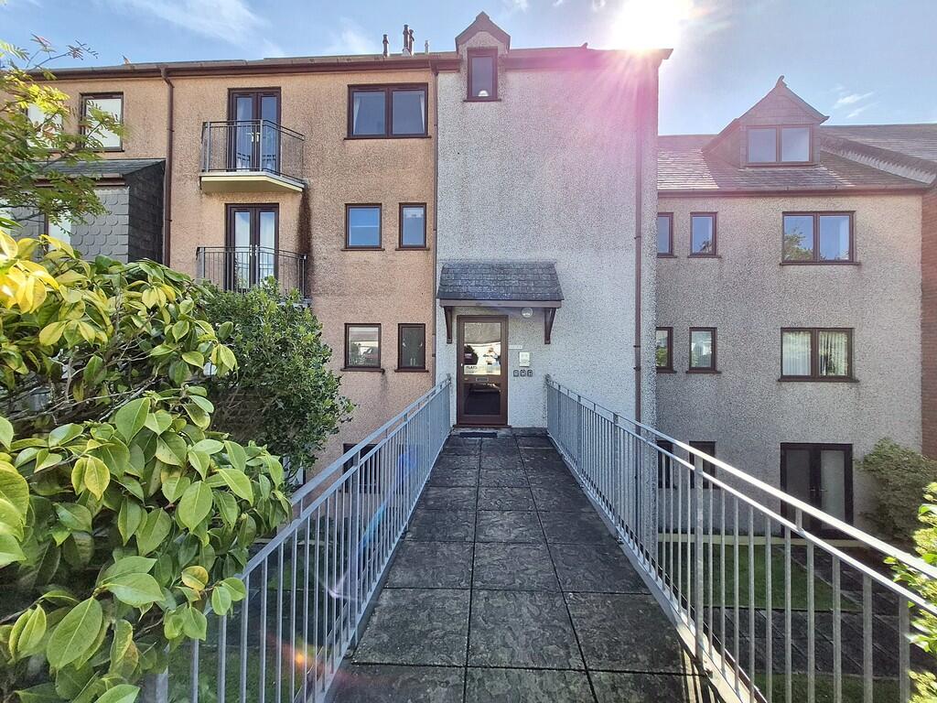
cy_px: 352
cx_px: 468
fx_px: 352
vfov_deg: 89.9
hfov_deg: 106.2
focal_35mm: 13
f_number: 2.2
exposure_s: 1/1224
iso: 50
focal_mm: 1.7
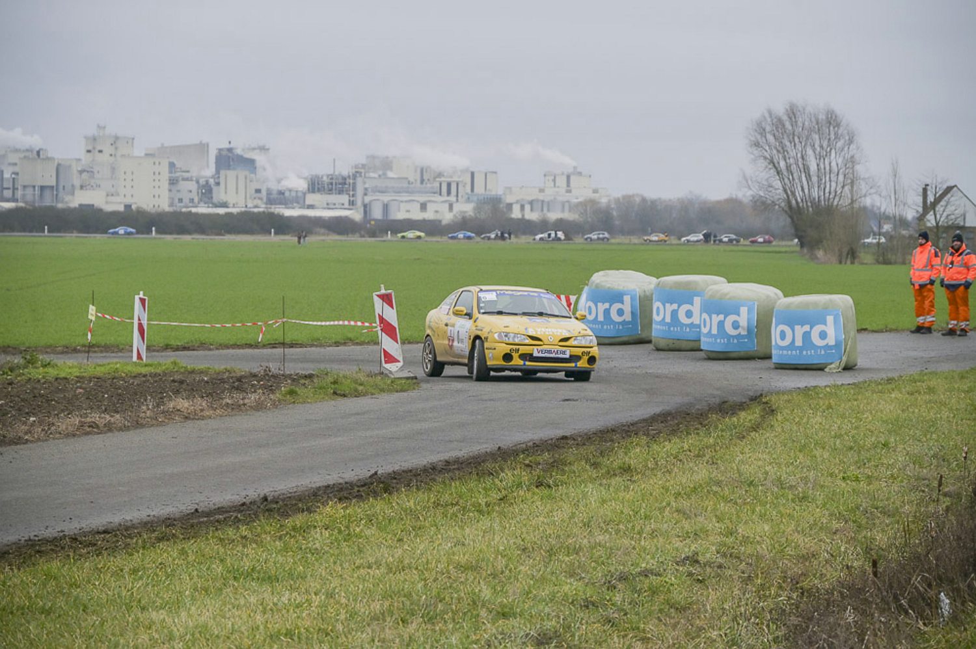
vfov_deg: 10.5
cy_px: 324
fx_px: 3522
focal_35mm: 130
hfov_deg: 15.8
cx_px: 488
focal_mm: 130
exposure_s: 1/1000
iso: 500
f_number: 6.3
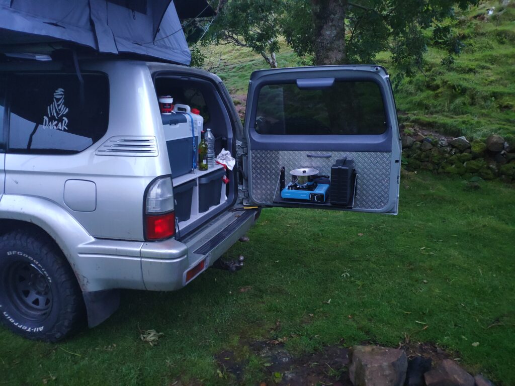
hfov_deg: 79.0
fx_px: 312
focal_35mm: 21
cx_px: 258
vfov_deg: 63.4
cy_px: 193
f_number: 1.8
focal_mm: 4.22
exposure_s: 1/10
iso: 2256
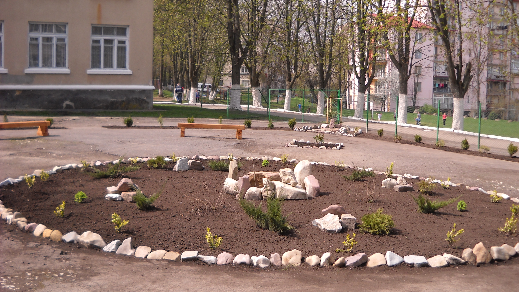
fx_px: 619
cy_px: 150
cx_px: 260
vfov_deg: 26.5
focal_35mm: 45
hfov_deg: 45.5
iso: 64
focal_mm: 6.72
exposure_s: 1/176
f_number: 5.5
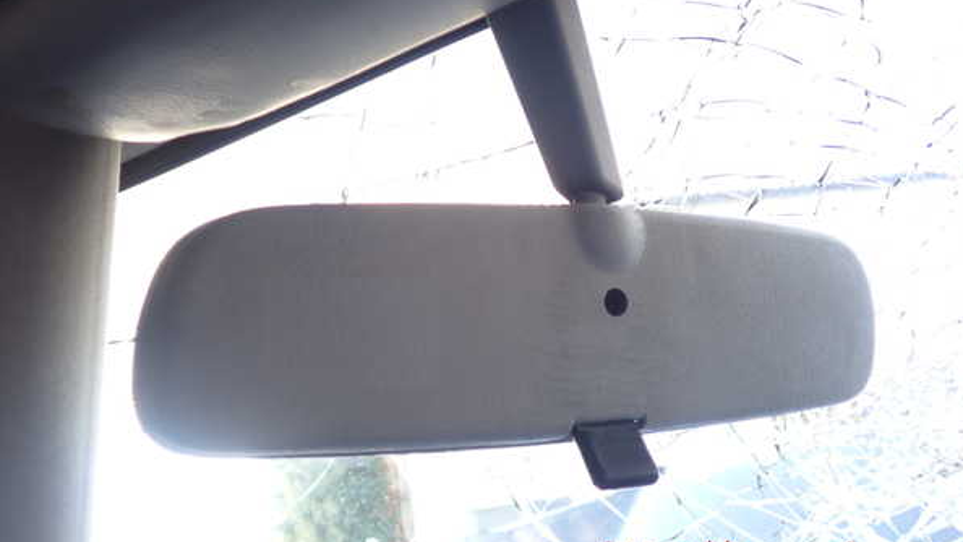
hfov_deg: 59.5
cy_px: 214
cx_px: 485
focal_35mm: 33
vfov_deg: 35.5
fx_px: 843
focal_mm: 5.4
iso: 125
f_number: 2.3
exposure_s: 1/60
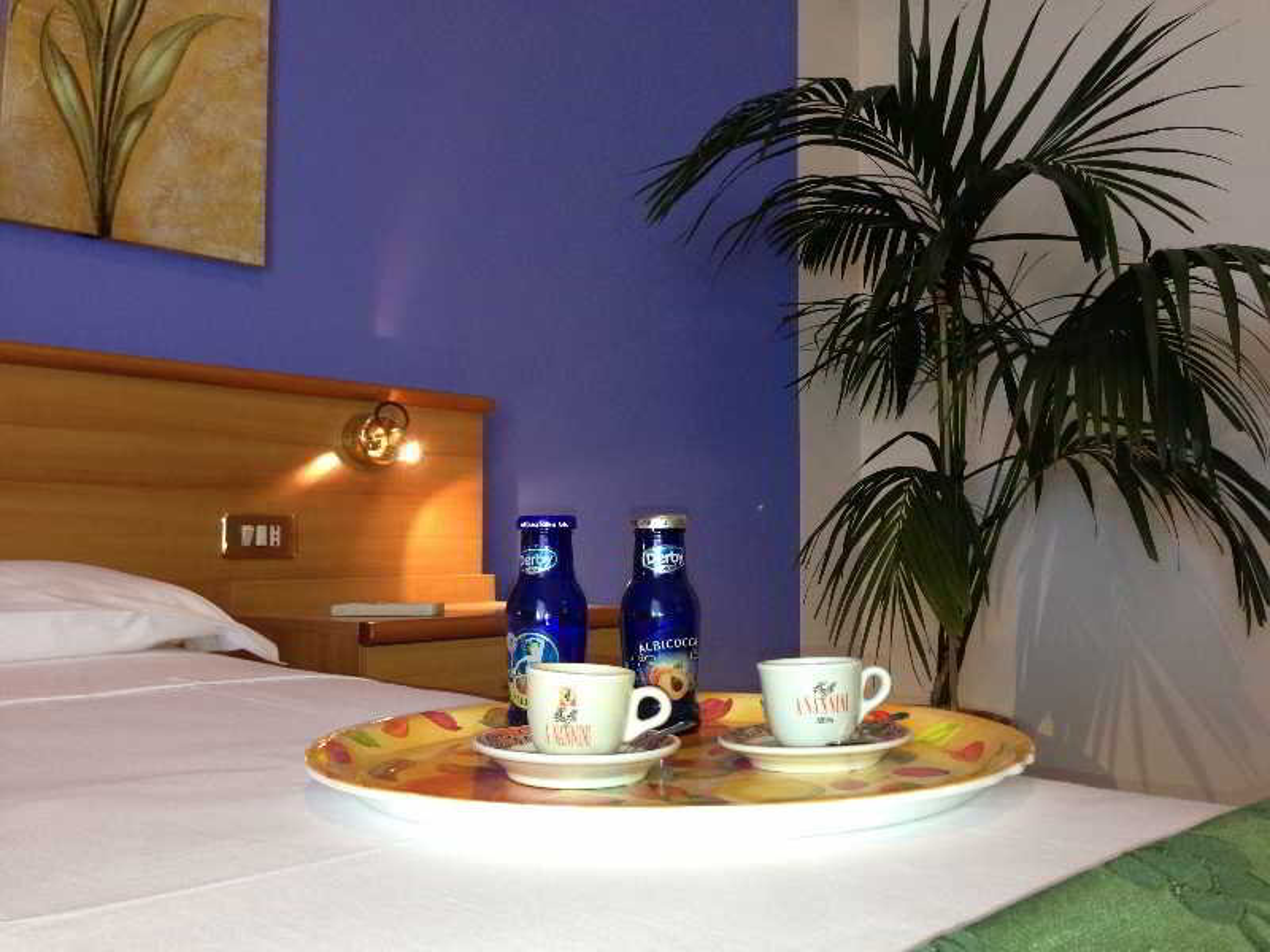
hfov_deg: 55.4
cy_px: 476
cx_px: 635
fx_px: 1211
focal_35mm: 33
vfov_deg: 42.9
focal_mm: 4.13
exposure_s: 1/20
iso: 125
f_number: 2.4
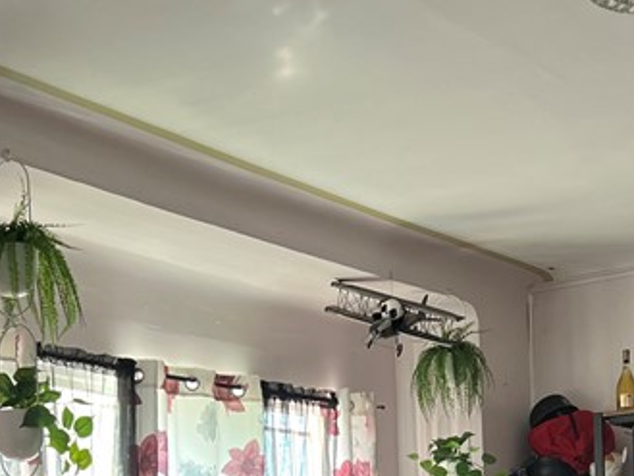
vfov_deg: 17.2
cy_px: 601
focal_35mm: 81
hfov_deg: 24.1
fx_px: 1484
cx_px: 318
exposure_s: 1/119
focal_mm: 5.7
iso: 125
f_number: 1.5
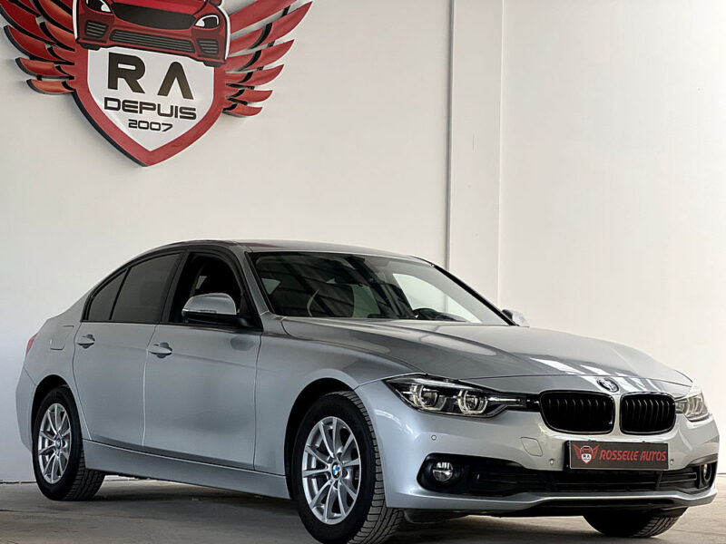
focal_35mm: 77
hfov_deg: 25.3
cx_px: 363
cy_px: 272
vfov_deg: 19.1
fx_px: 1615
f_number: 2.8
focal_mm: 9
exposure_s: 1/121
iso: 200
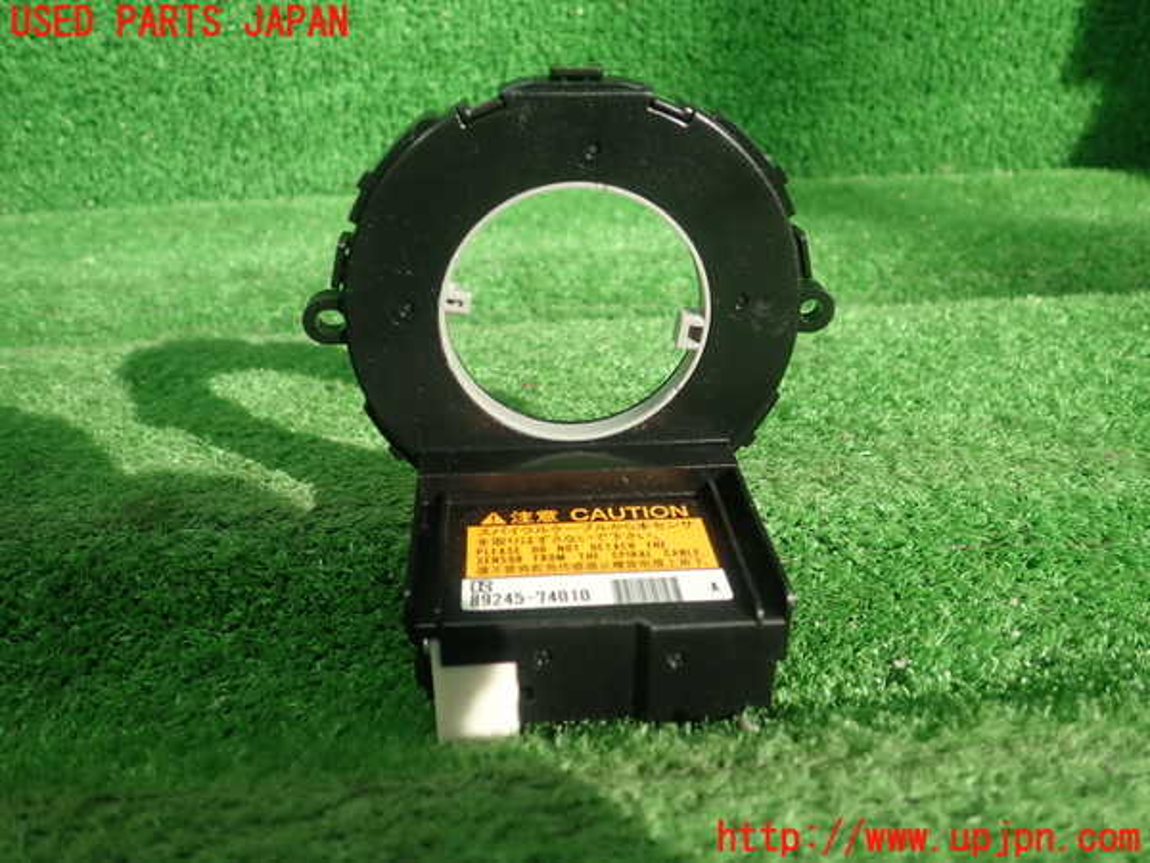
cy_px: 432
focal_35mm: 30
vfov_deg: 46.8
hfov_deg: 60.0
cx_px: 575
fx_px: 997
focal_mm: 5.5
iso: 100
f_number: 2.3
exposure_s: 1/160
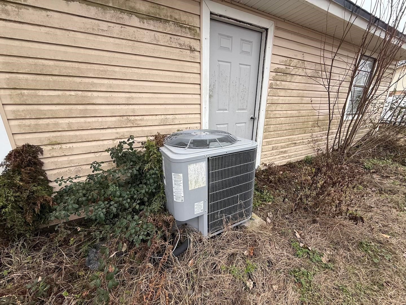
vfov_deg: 85.7
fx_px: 164
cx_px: 203
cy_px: 152
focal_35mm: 14
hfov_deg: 102.1
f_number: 2.2
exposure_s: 1/99
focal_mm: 2.22
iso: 64
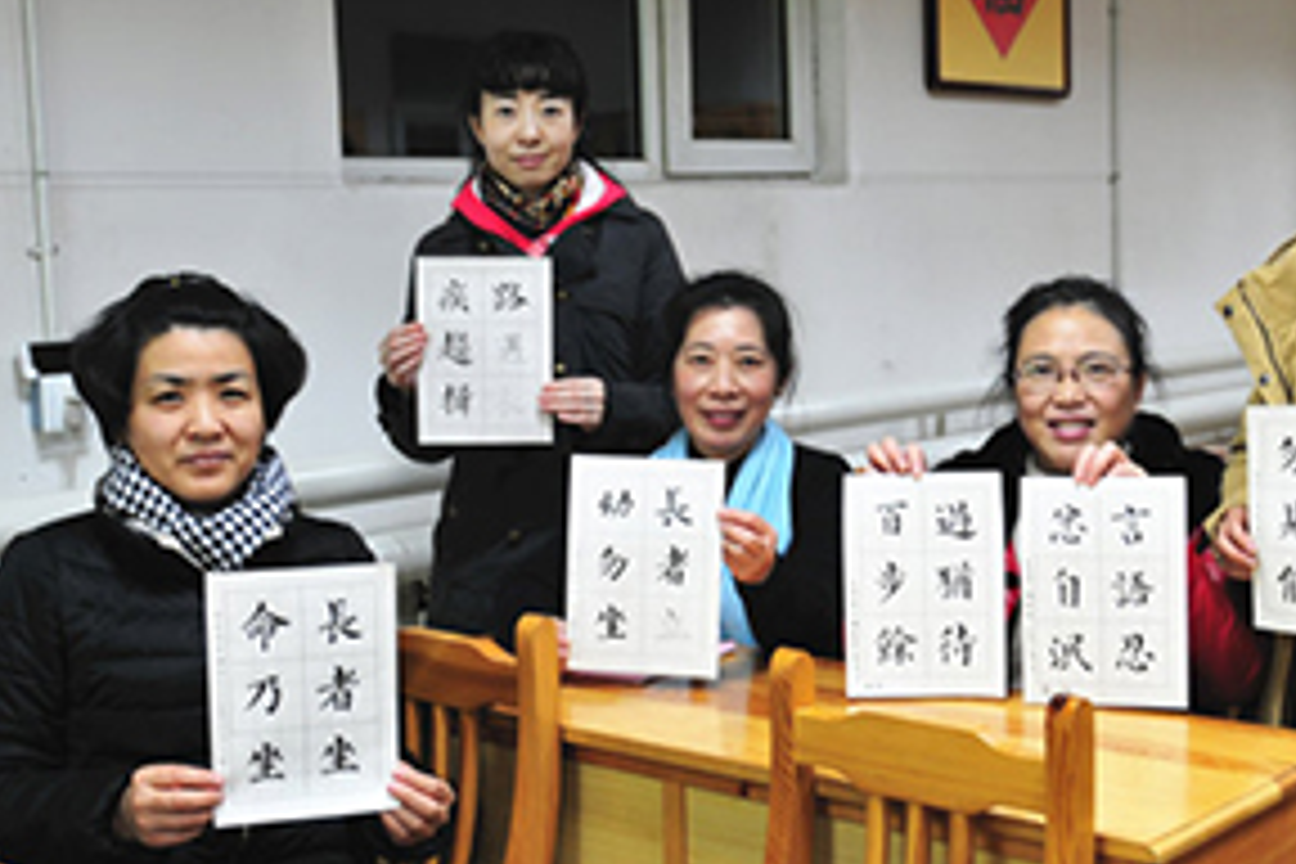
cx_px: 806
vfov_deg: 27.0
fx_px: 1800
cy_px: 428
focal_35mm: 50
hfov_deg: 39.4
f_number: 2.8
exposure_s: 1/25
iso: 320
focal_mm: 24
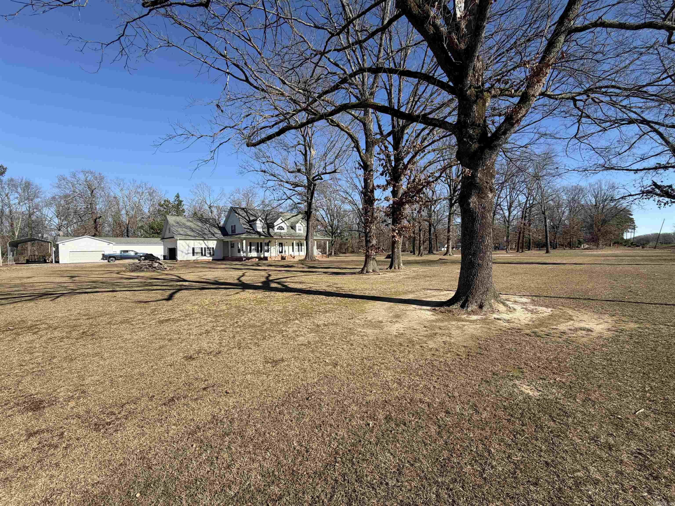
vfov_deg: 85.7
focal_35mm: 14
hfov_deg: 102.1
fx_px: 273
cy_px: 253
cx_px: 338
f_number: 2.2
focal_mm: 2.22
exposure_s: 1/770
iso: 25
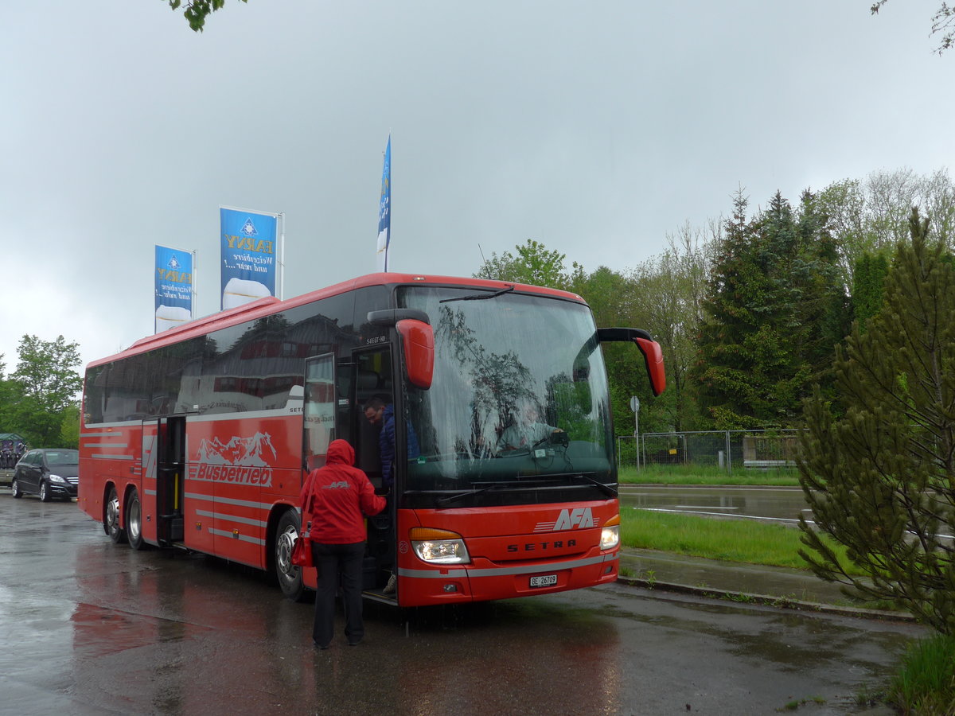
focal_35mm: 34
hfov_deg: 54.0
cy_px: 358
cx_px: 478
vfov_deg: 41.8
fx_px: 938
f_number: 2.8
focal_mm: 7
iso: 80
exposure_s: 1/250
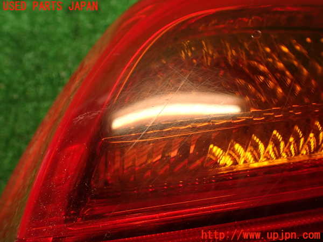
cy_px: 121
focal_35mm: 32
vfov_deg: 44.2
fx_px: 299
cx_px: 162
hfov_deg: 56.8
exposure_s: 1/60
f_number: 2.4
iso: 200
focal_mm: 5.79
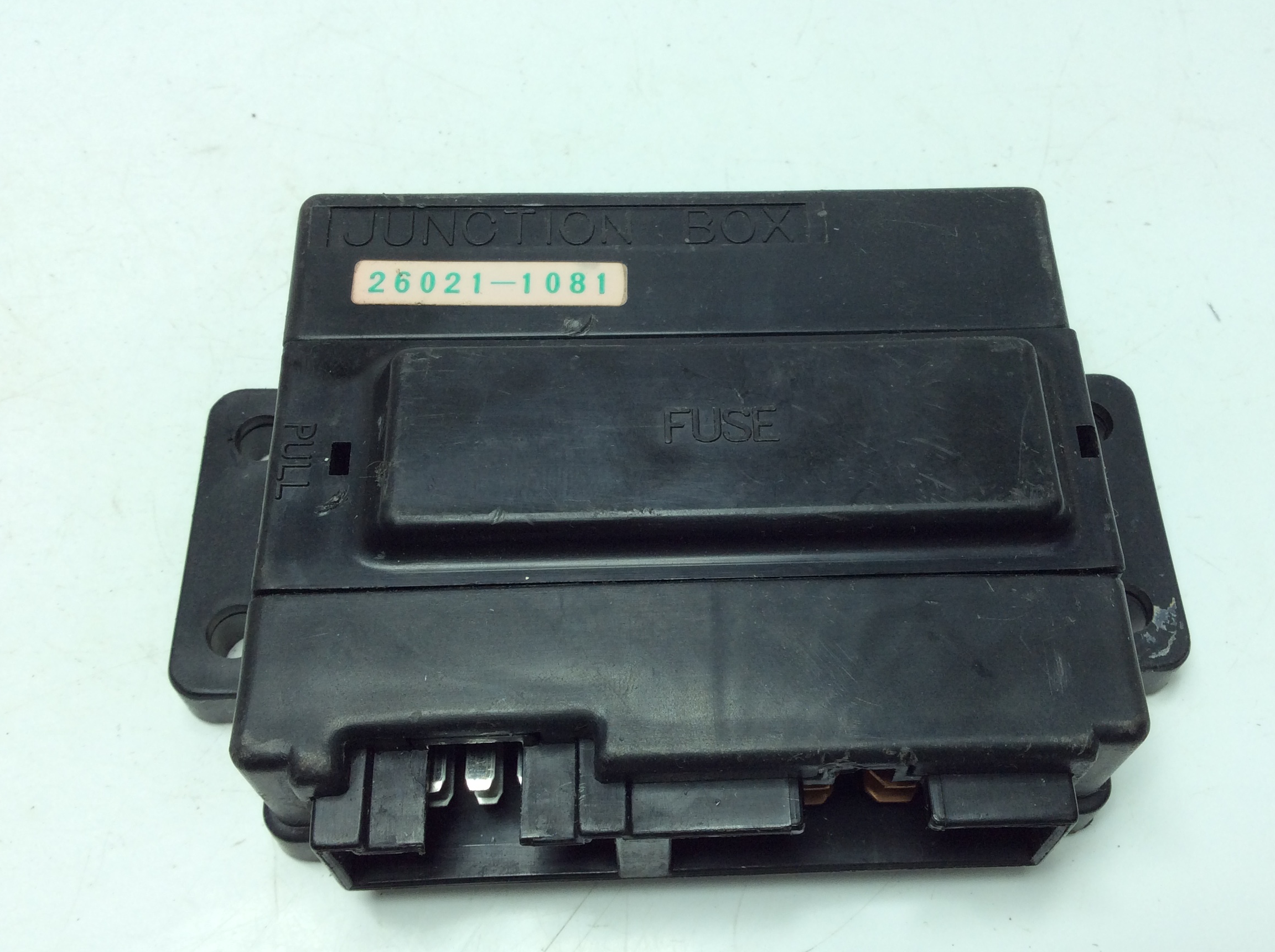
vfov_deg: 39.6
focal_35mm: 36
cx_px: 716
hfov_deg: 51.3
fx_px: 1324
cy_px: 498
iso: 32
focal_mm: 3.3
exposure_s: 1/263
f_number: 2.4
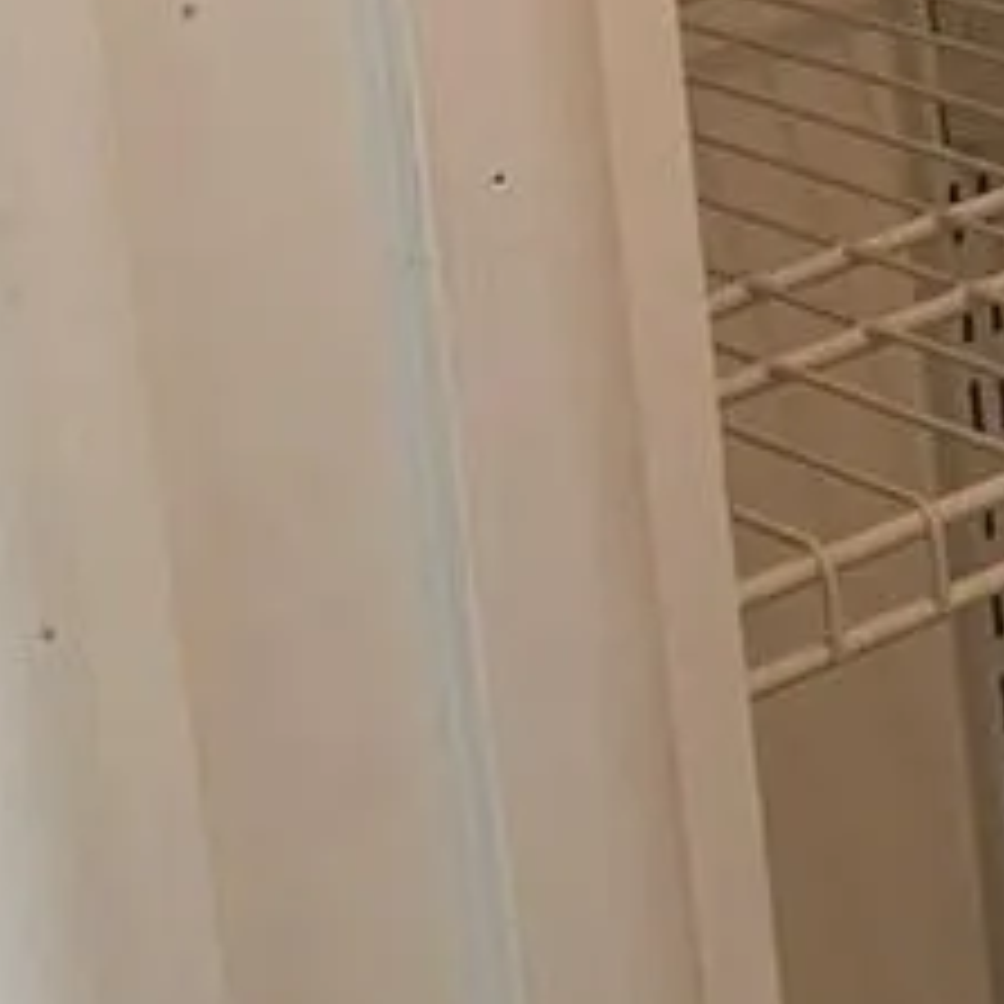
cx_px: 2319
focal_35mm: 146
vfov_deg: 11.3
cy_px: -666
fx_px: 4791
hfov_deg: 10.5
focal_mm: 6.76
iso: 125
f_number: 1.78
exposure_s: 1/60
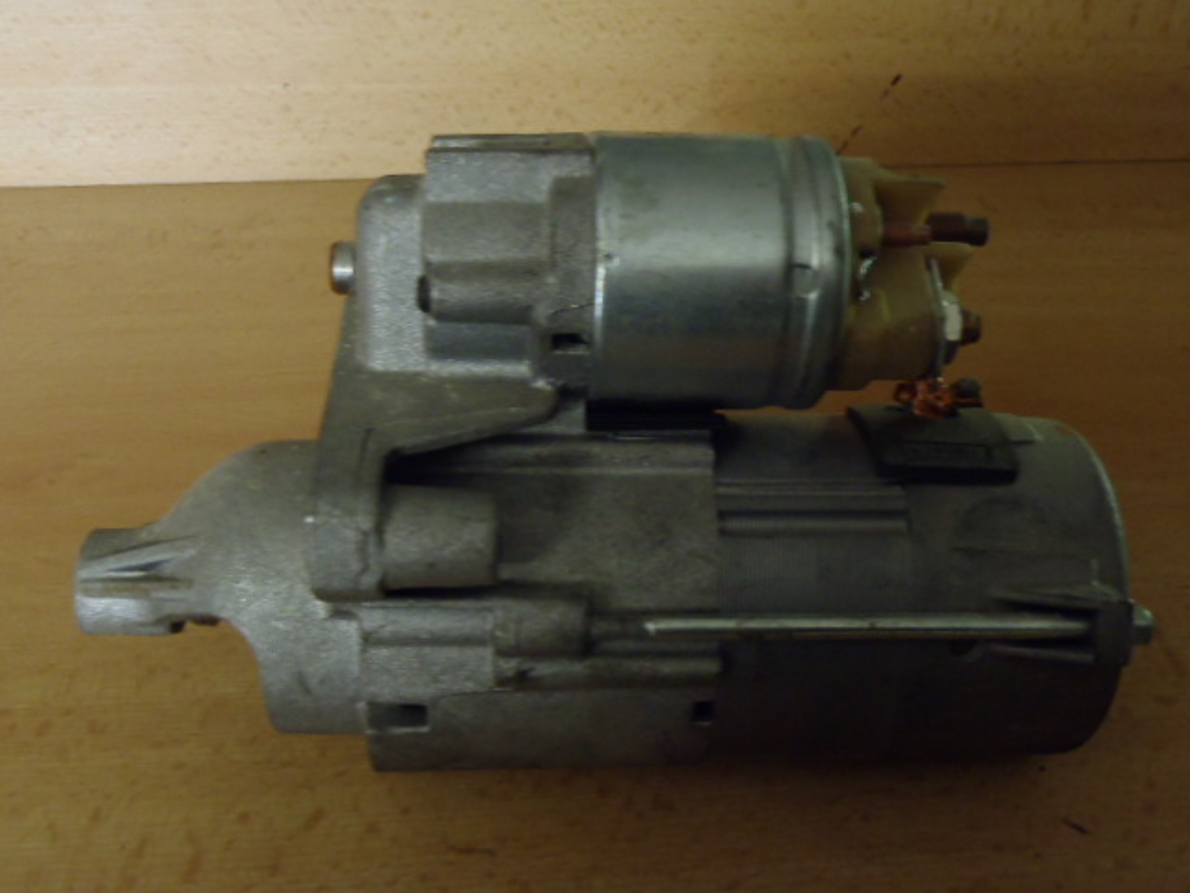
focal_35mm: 37
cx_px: 595
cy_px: 446
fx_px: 1272
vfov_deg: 38.7
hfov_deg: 50.1
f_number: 4.7
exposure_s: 1/4
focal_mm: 6.64
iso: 400
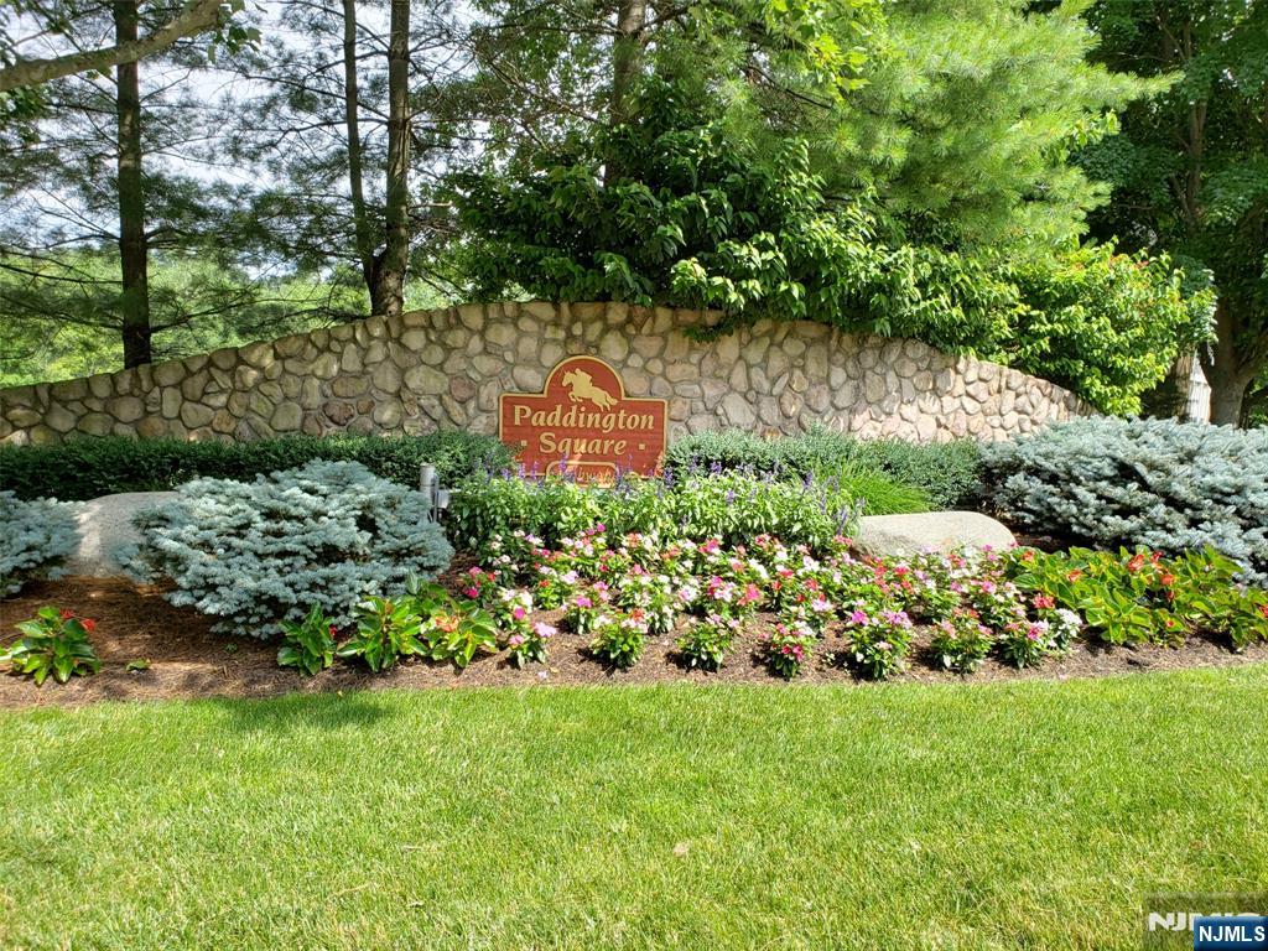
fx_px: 952
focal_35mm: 26
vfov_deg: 53.1
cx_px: 634
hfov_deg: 67.3
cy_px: 476
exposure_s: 1/262
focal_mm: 4.3
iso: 50
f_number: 2.4
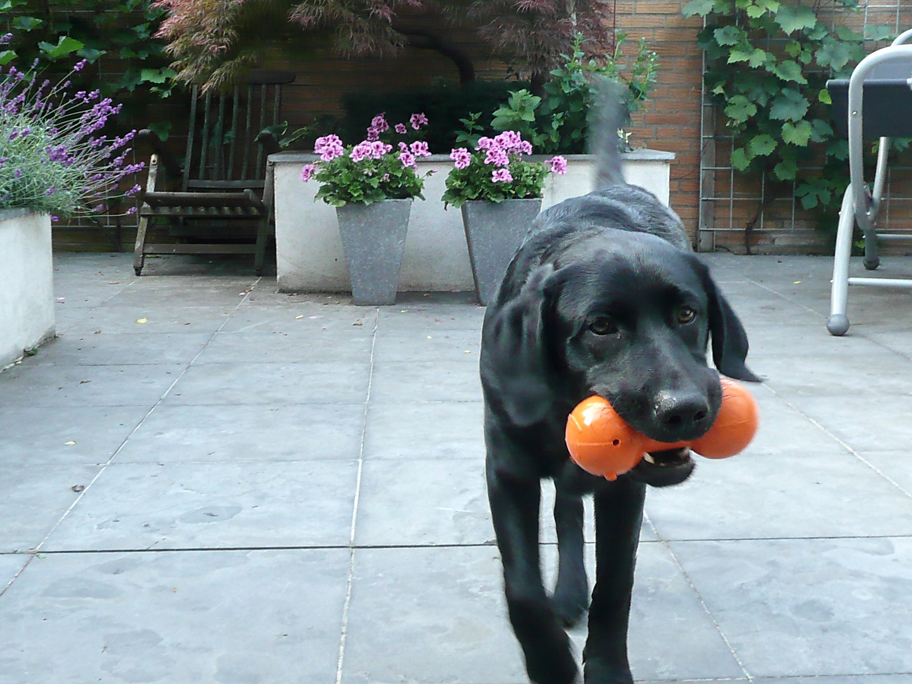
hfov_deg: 40.4
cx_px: 456
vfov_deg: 30.9
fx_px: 1238
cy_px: 342
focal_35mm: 47
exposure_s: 1/60
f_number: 3.6
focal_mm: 5.5
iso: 200
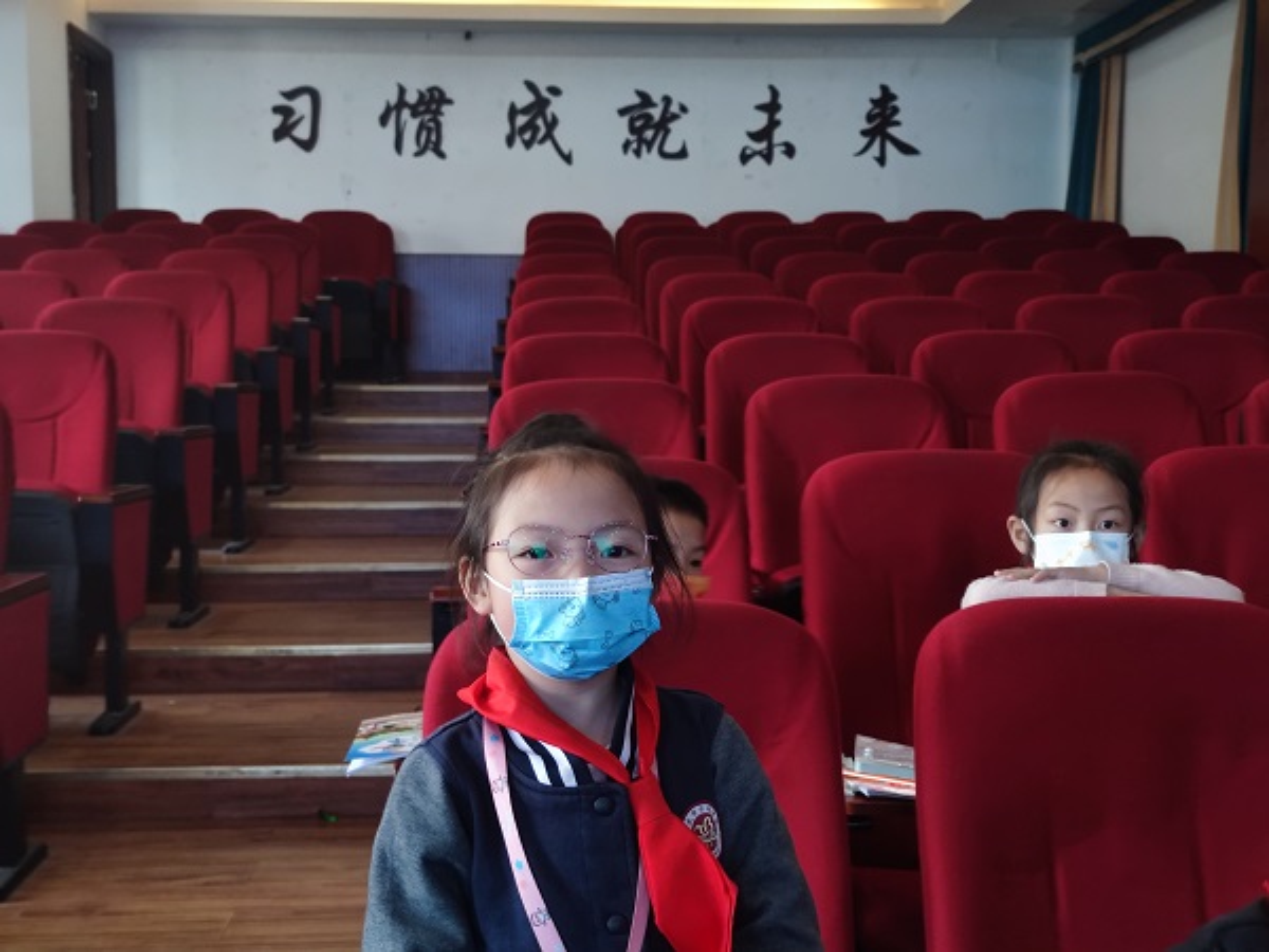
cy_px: 476
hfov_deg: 45.8
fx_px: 1503
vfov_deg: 35.1
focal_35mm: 41
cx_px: 634
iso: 318
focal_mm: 6.72
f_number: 1.69
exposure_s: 1/100
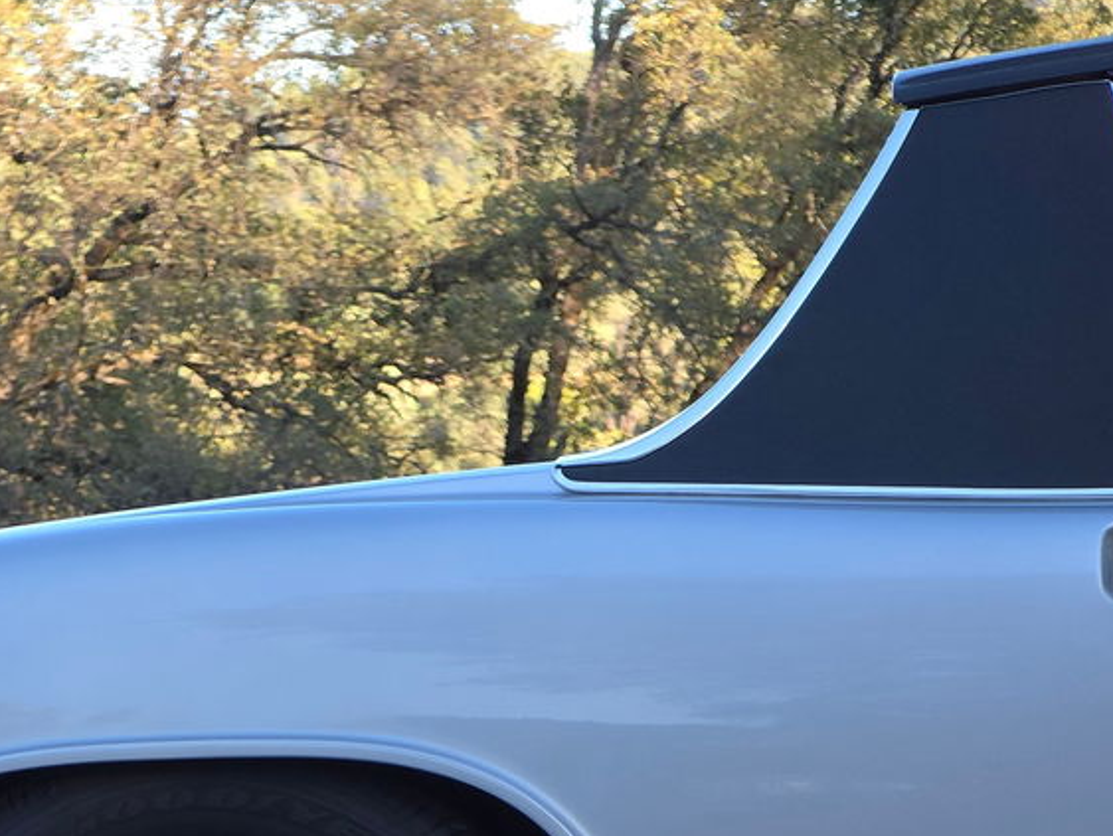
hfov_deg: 9.4
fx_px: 6724
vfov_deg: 7.1
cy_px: 704
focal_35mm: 209
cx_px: 245
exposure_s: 1/120
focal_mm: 18.6
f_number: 3.4
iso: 50
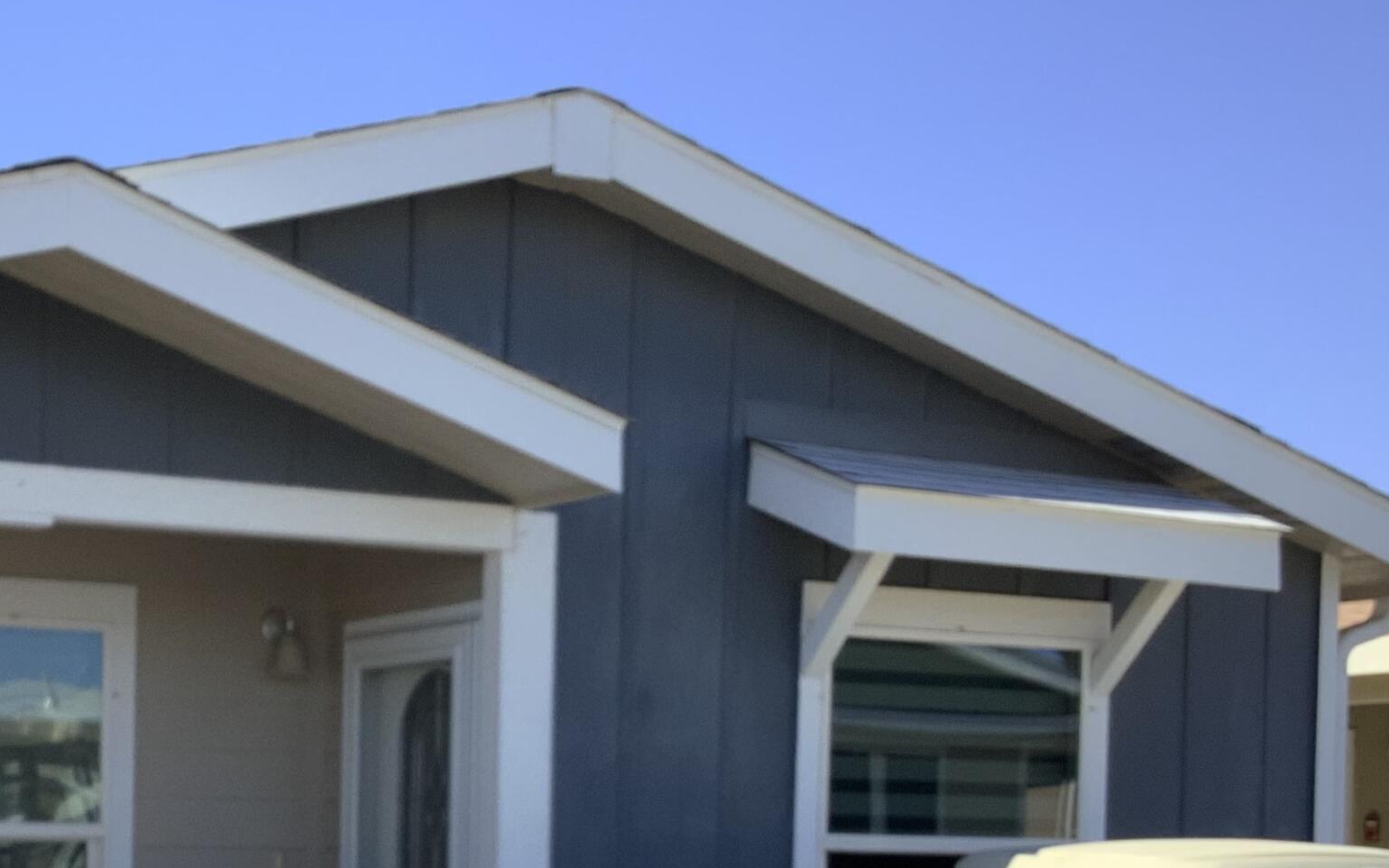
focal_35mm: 64
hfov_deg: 31.2
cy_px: 918
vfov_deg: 19.6
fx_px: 2423
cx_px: 271
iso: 25
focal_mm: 3.3
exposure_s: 1/679
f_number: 2.4
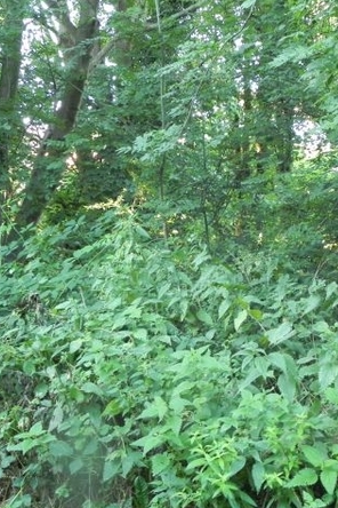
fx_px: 732
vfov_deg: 38.2
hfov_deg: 25.9
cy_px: 255
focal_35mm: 52
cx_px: 225
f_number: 3.2
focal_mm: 6.6
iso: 400
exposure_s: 1/13.4
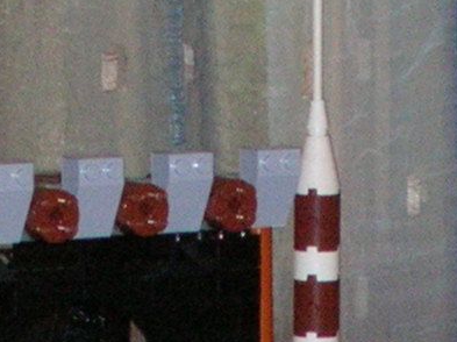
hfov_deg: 3.9
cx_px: 509
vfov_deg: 2.9
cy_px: 968
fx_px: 6687
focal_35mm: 507
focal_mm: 14.5
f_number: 4.4
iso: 164
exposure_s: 1/60.1
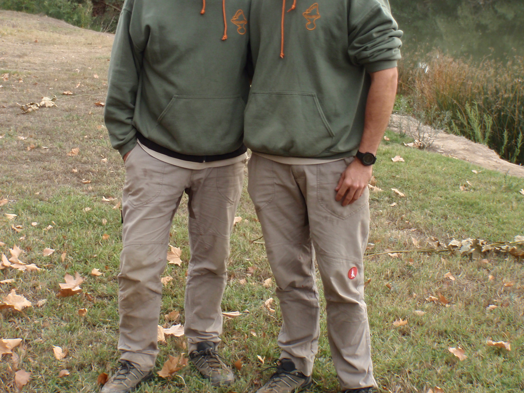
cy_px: 114
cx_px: 209
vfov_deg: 25.0
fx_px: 878
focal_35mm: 58
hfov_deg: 33.1
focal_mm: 6.53
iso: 64
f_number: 4.1
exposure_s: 1/40
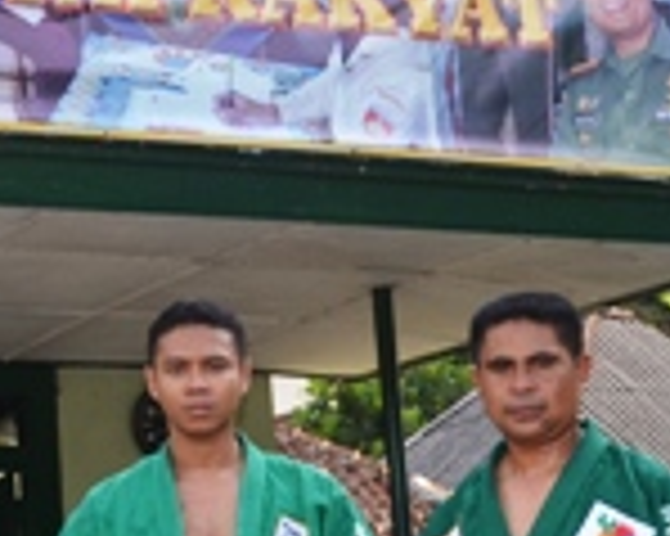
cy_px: 383
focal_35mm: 127
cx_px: -184
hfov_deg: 14.6
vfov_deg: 12.1
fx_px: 2517
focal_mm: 21
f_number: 6.3
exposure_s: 1/250
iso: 200
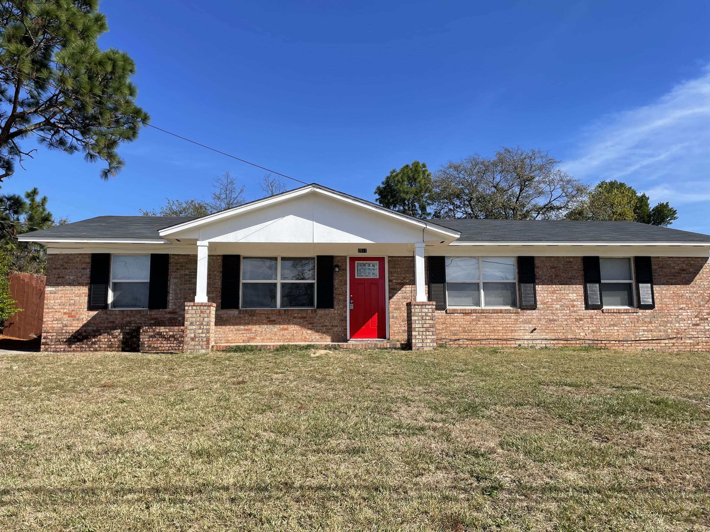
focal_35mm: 26
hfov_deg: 67.3
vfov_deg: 53.1
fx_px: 533
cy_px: 266
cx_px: 355
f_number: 1.6
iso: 32
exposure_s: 1/3125
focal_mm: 4.2
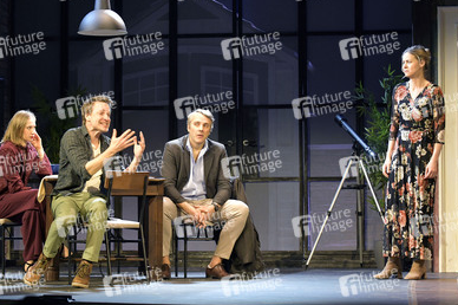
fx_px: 1271
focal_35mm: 100
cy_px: 135
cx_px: 220
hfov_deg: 20.4
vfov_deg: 13.7
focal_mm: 86
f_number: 5.6
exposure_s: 1/200
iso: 3200
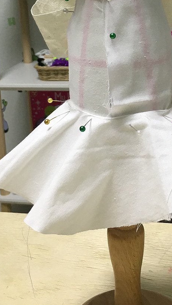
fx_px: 535
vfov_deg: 31.0
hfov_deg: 18.2
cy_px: 55
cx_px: 105
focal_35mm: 66
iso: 80
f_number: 2.2
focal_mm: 4.15
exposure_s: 1/33
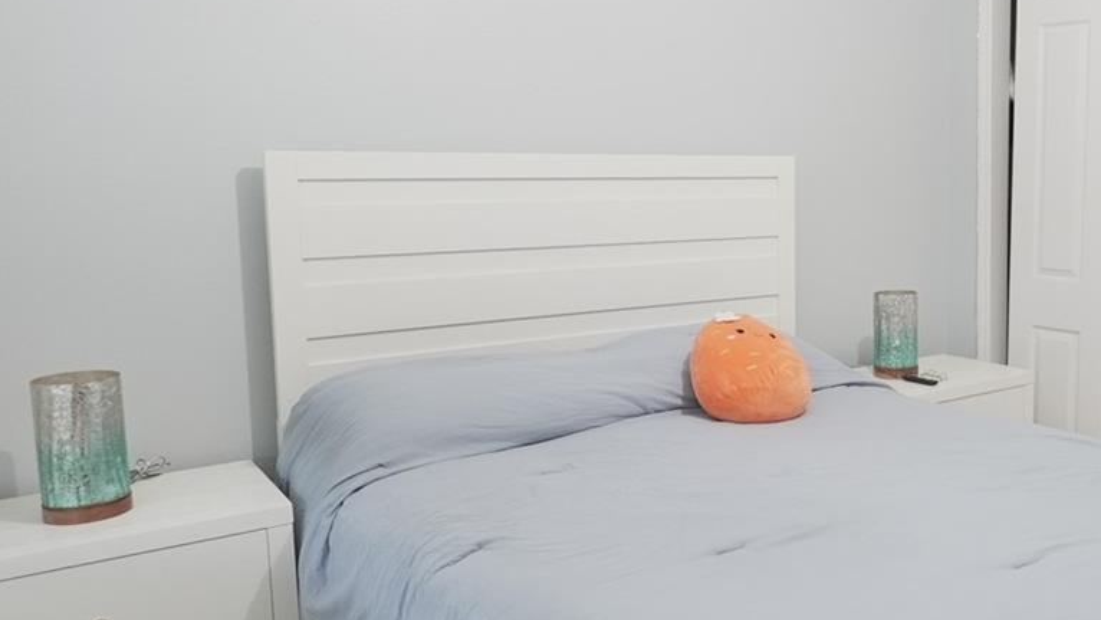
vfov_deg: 33.7
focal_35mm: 35
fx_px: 1022
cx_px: 849
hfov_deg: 53.6
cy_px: 287
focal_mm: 11
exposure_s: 1/30
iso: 640
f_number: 1.8
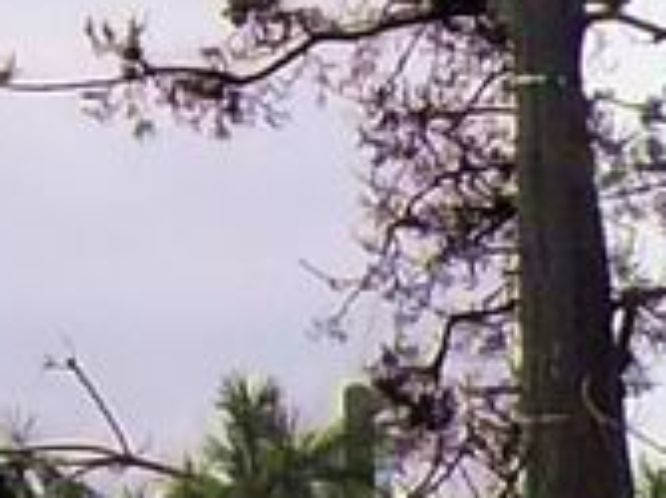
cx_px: -339
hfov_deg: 6.5
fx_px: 5806
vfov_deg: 4.9
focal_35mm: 302
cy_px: 299
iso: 100
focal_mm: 4.6
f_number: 2.8
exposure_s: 1/80
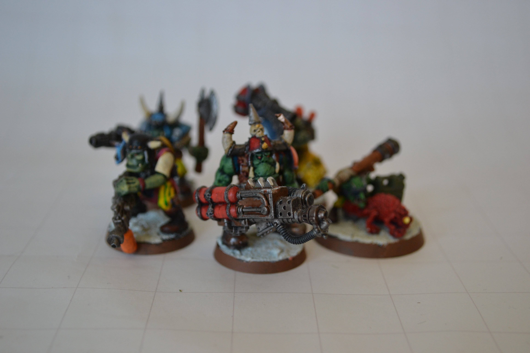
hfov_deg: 37.9
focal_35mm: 52
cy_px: 176
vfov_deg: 25.8
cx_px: 265
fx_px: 773
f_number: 5
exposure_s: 1/60
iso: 500
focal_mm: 35
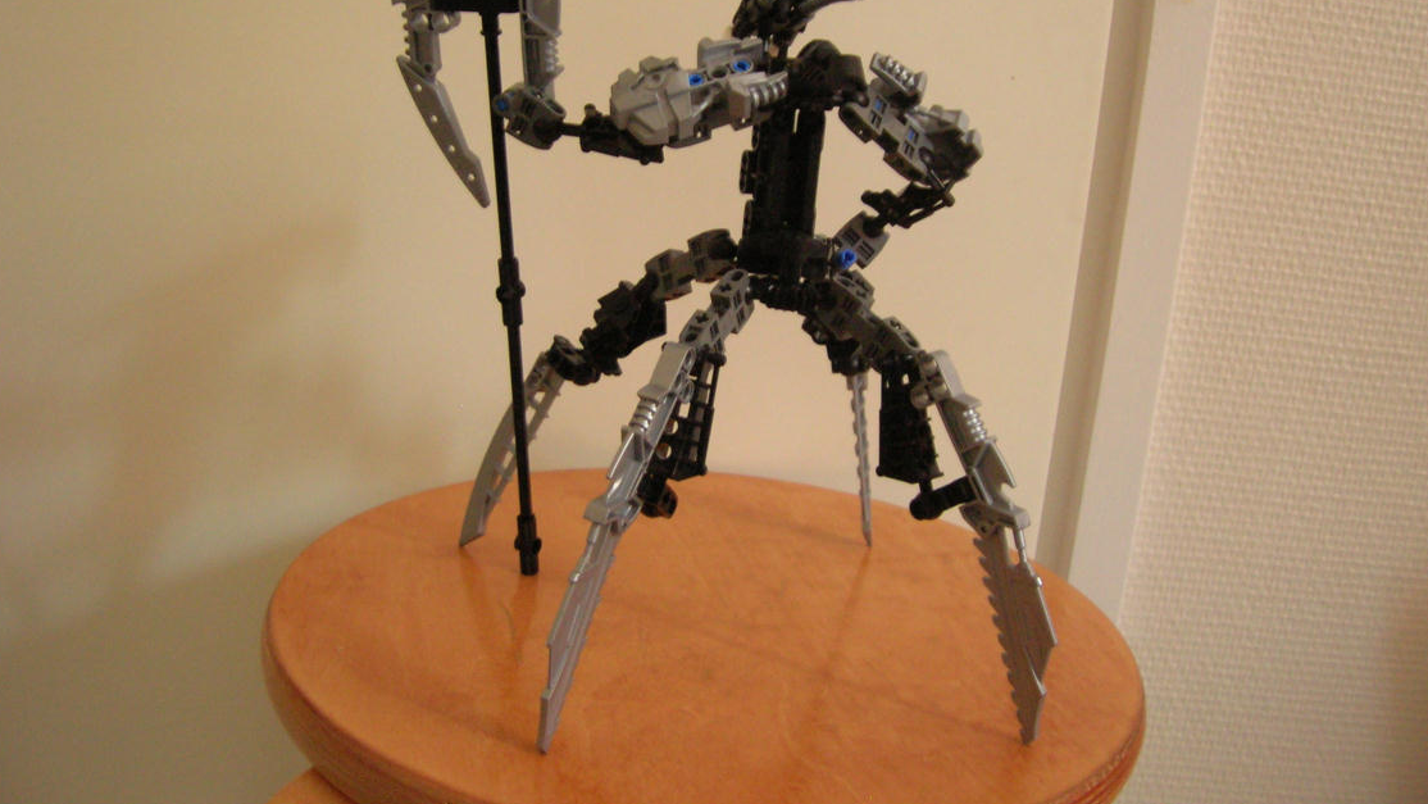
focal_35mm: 38
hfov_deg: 52.8
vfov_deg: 31.1
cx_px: 704
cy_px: 315
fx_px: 1439
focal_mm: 5.7
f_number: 2.9
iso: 187
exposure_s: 1/4
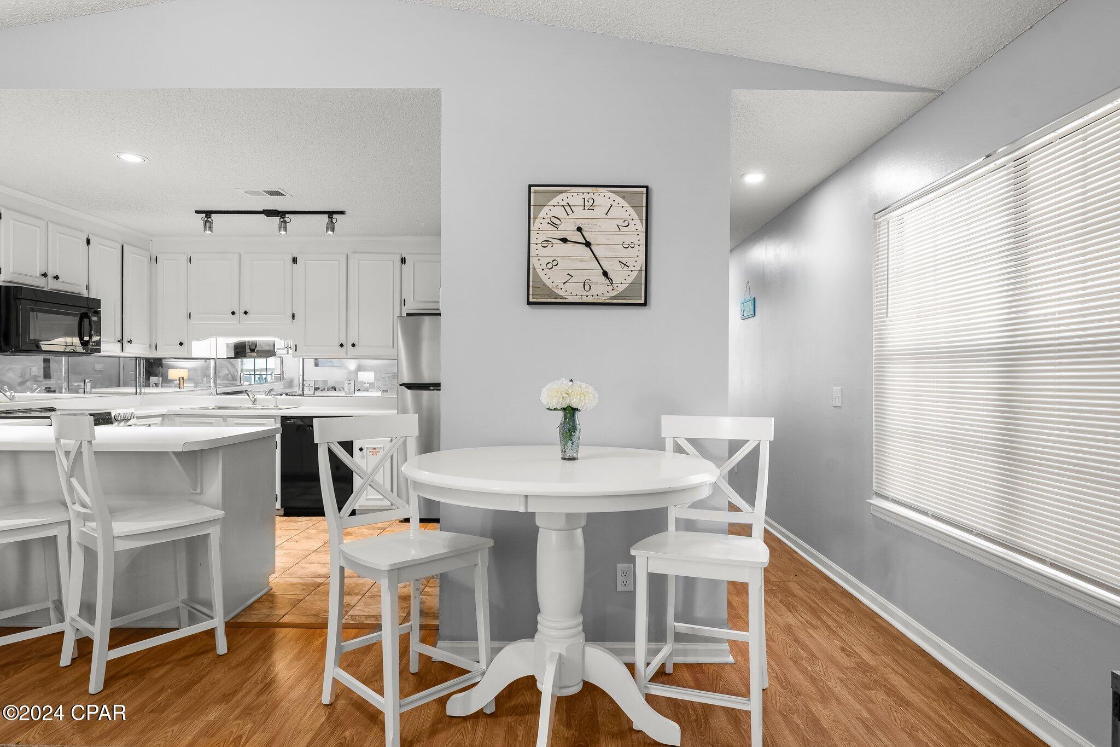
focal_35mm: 21
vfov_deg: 59.7
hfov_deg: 81.5
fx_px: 650
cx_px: 560
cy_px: 374
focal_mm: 20.9
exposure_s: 1/1.67
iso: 400
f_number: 7.1
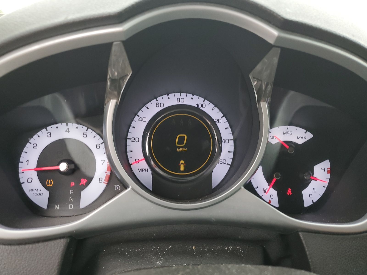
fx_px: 276
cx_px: 184
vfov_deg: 53.1
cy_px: 138
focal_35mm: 26
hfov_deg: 67.3
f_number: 1.5
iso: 57
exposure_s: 1/120
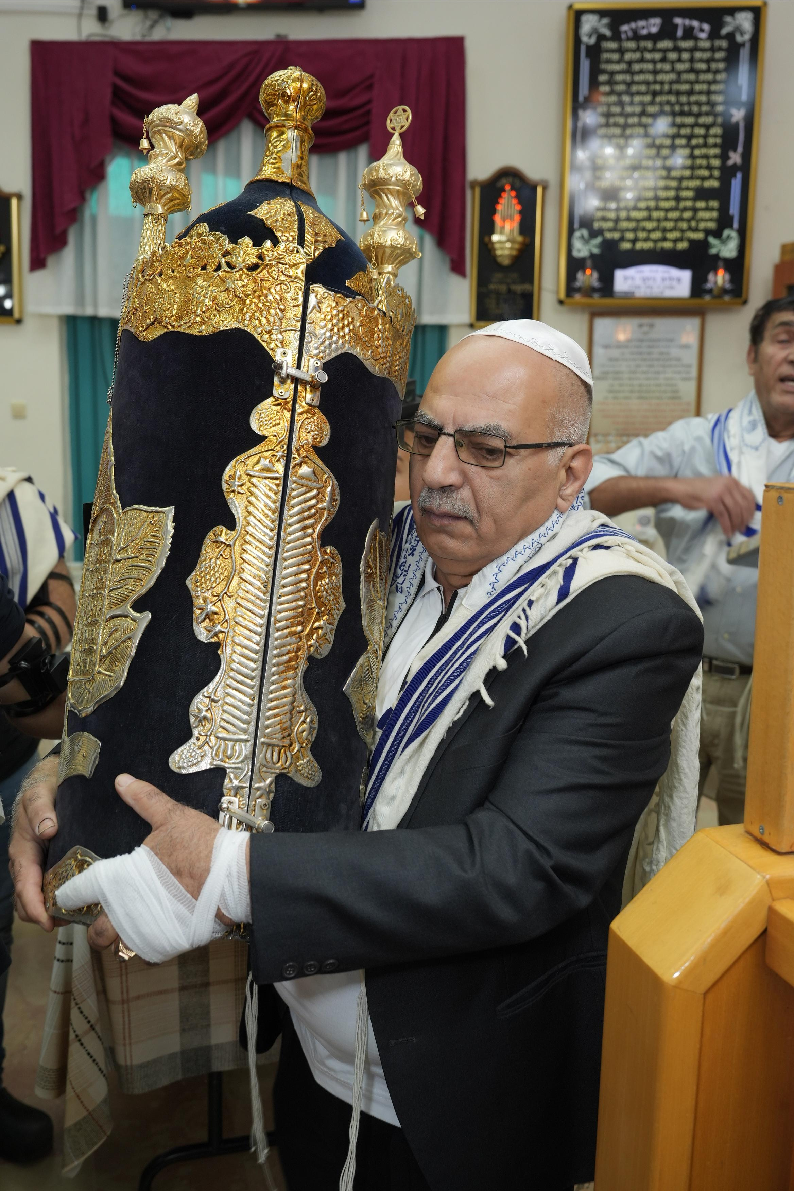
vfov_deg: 55.8
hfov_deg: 38.9
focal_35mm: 34
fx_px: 1125
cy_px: 596
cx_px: 397
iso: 640
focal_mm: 34
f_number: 5
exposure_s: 1/50
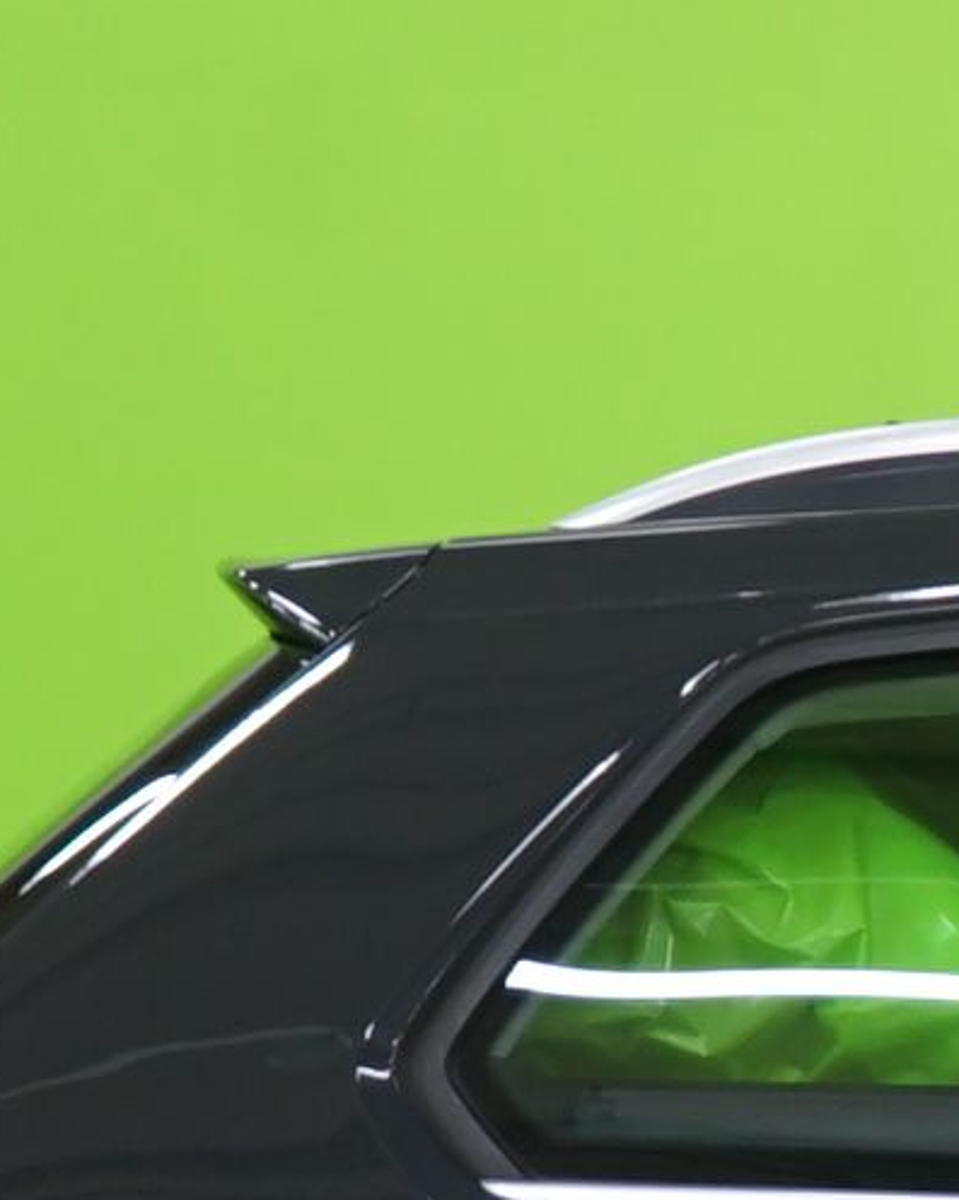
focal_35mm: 342
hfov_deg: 4.3
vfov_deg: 5.7
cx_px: 3539
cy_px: 1077
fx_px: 12145
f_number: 4.5
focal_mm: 46
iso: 400
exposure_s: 1/8
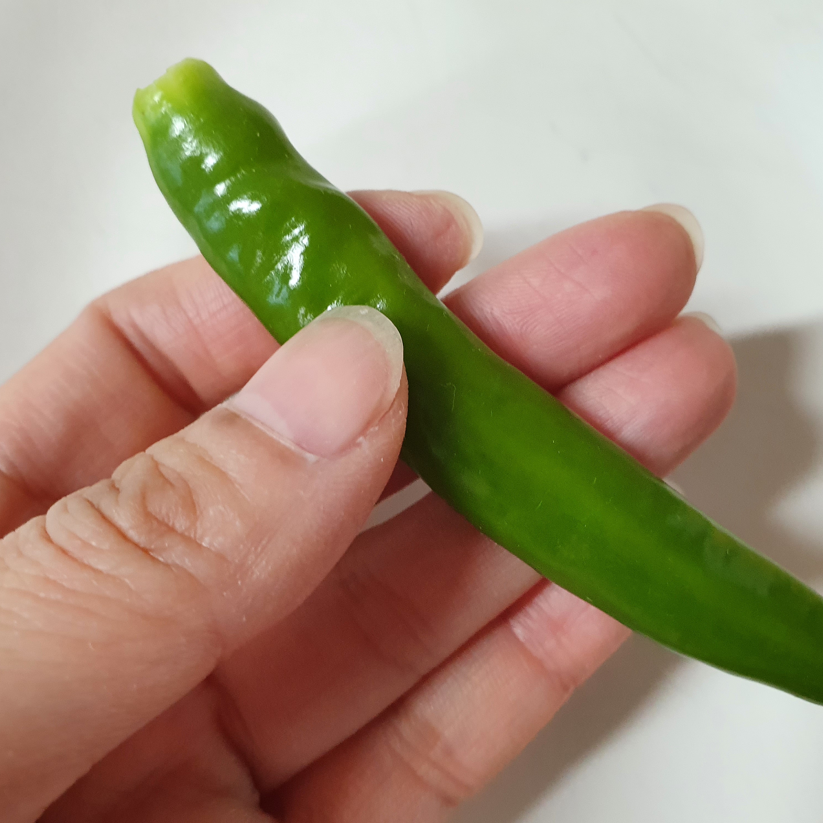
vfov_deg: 52.5
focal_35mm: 31
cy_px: 412
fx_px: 834
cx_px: 446
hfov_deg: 52.5
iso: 400
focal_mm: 4.32
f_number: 2.4
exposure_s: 1/40
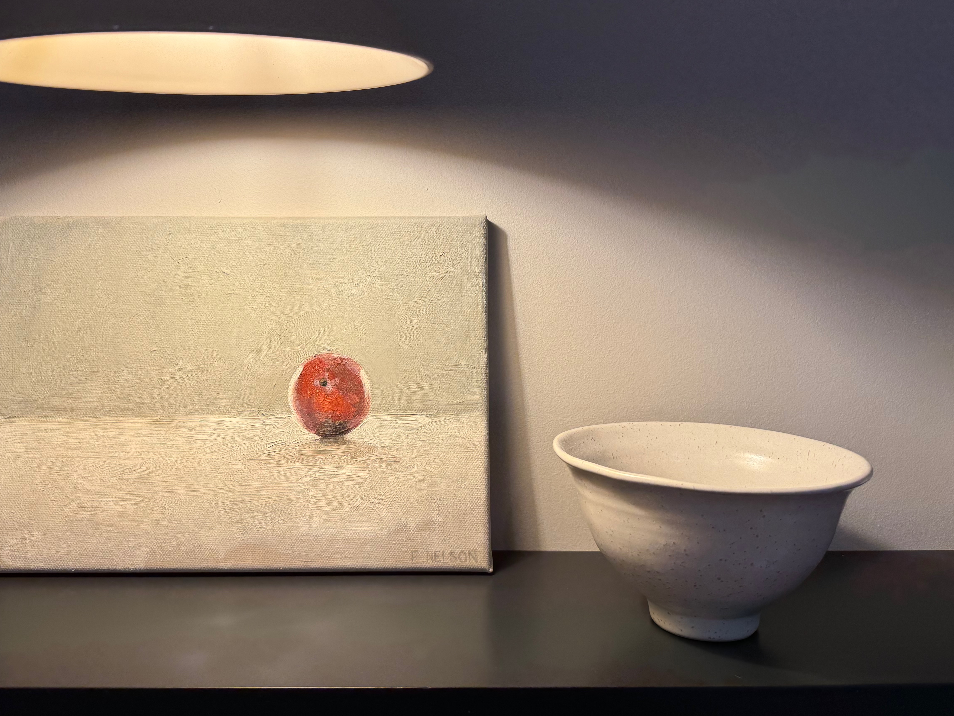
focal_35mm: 30
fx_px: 827
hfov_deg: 59.7
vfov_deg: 46.6
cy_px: 290
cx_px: 411
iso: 64
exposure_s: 1/100
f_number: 1.78
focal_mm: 6.86
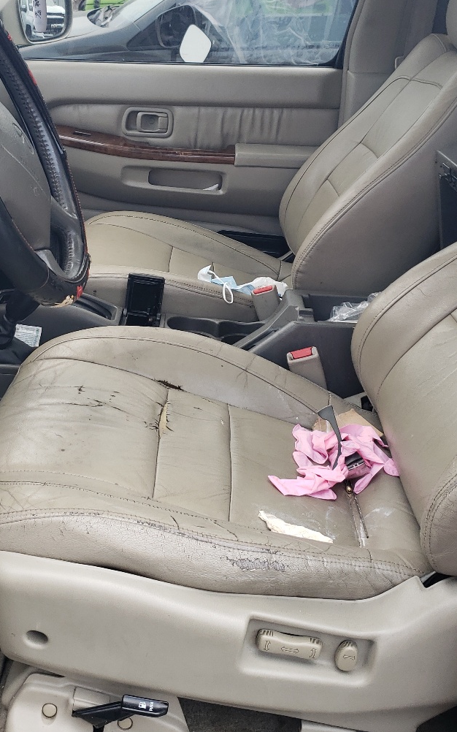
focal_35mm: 44
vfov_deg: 45.2
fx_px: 877
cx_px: 151
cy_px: 316
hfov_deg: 29.0
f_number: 1.5
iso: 50
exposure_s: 1/323
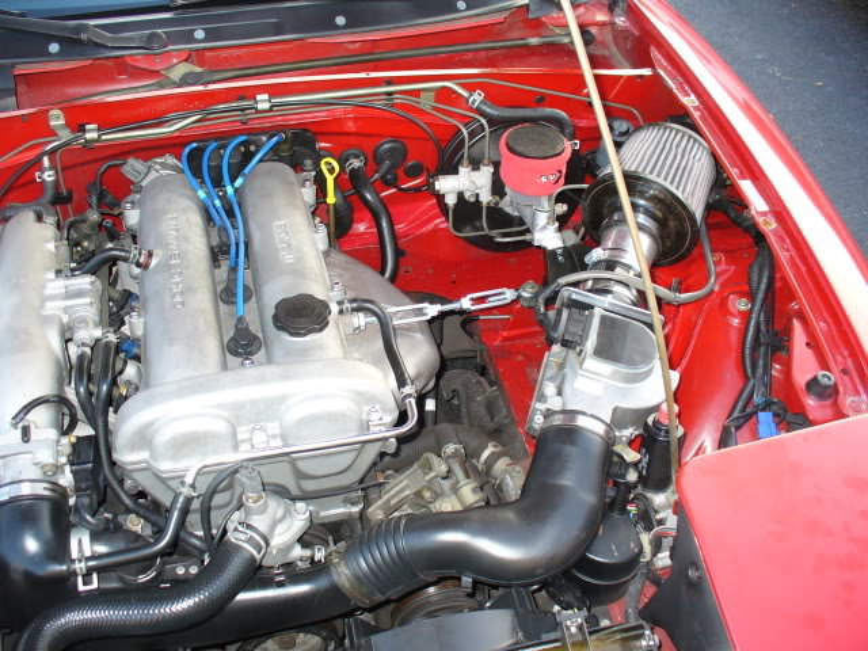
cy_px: 326
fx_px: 928
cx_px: 434
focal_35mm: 37
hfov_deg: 50.1
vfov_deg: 38.7
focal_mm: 6.1
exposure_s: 1/60
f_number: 2.8
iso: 150
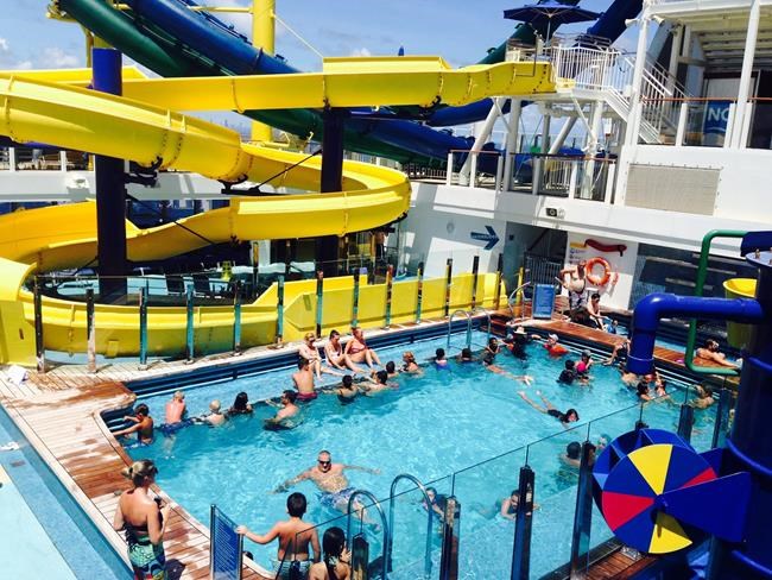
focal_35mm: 33
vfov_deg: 43.0
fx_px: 736
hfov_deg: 55.3
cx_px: 386
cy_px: 290
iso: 50
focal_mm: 4.12
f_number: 2.4
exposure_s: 1/2169
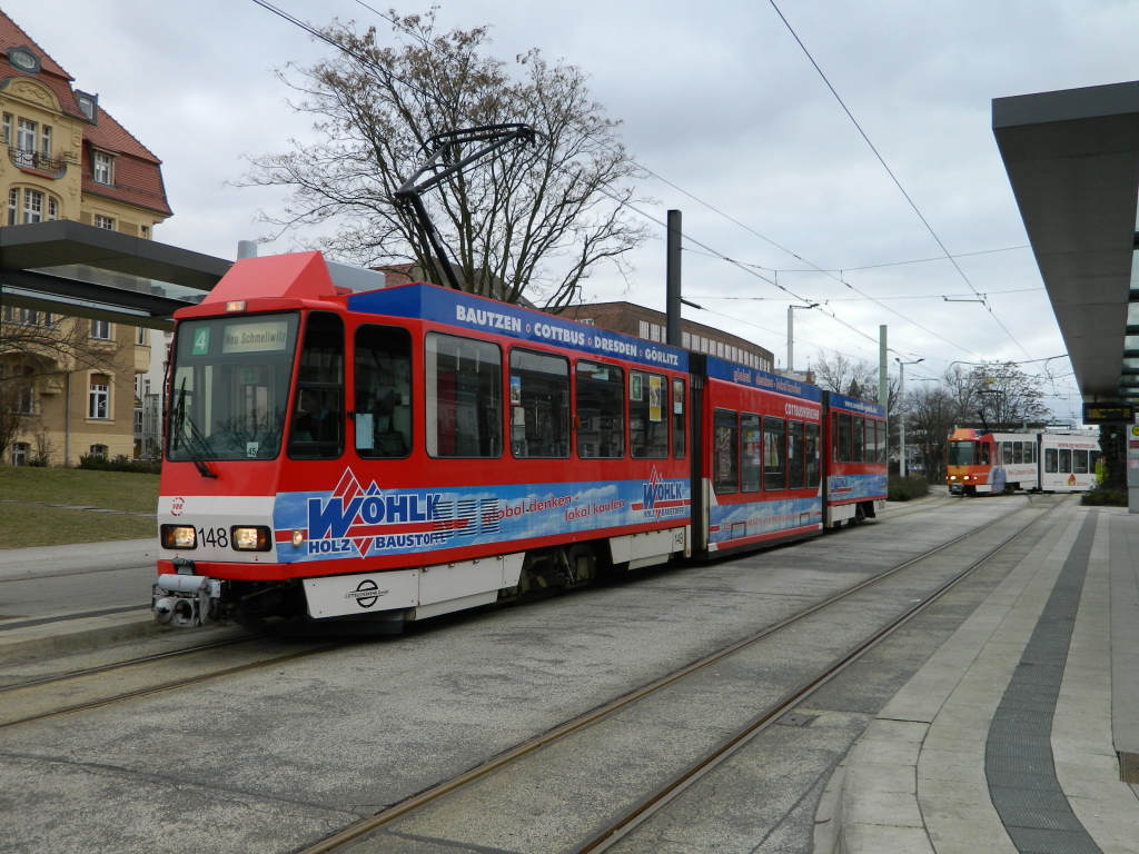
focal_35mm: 35
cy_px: 427
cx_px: 570
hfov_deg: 52.6
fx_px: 1152
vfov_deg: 40.7
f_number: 3.3
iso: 80
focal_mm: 6.2
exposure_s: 1/100
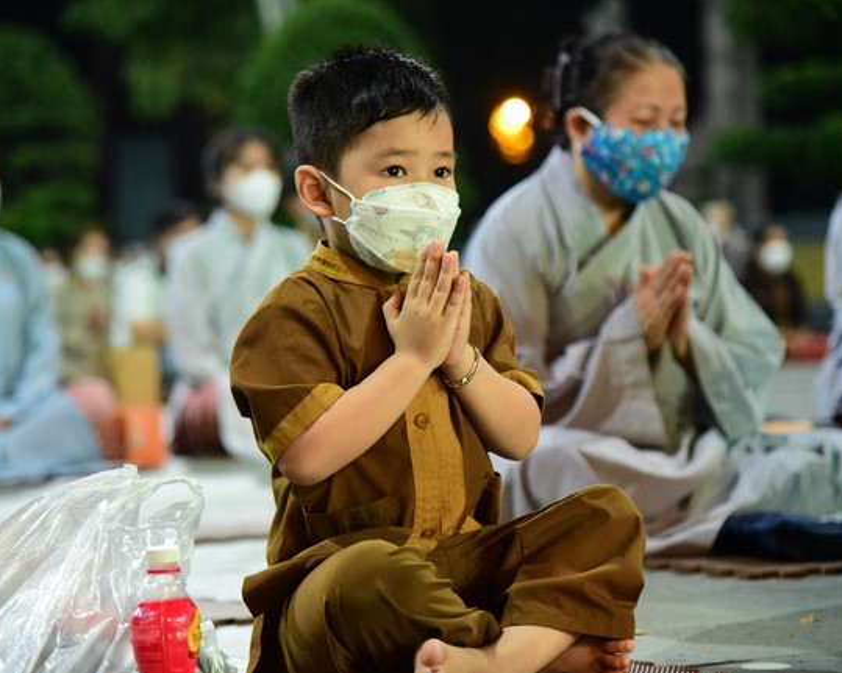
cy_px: 336
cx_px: 420
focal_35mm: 136
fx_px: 3388
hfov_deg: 14.2
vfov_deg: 11.3
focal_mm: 120
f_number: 4
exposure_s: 1/50
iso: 5000
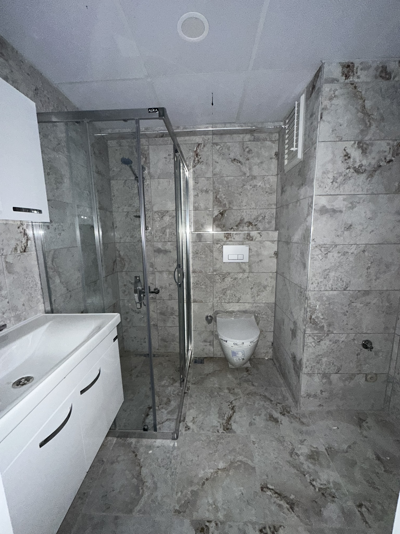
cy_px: 267
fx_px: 216
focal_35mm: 14
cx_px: 200
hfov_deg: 85.7
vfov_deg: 102.1
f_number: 2.2
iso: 250
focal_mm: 2.22
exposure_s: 1/34
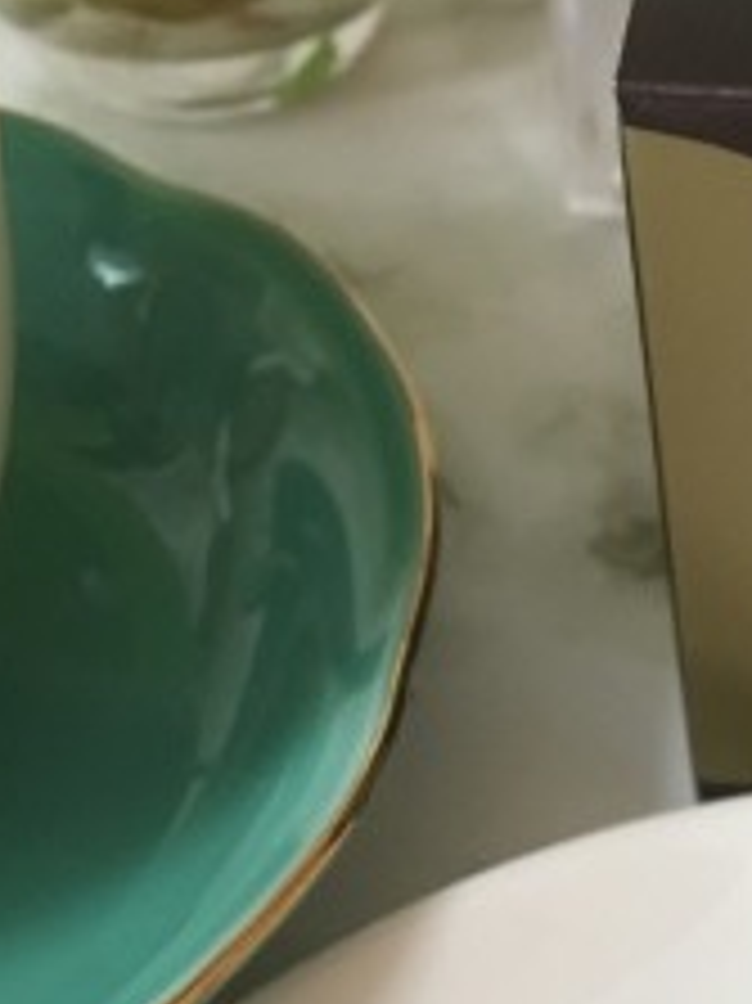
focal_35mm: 78
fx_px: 2261
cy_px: 1180
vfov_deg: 23.1
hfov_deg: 18.0
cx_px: 887
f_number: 2.2
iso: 250
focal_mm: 4.15
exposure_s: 1/33
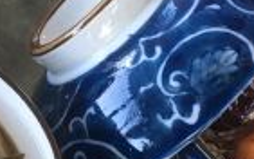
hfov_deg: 13.3
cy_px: 21
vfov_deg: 8.5
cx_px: -43
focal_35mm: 153
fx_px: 1059
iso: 40
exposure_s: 1/33
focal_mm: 4.15
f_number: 2.2
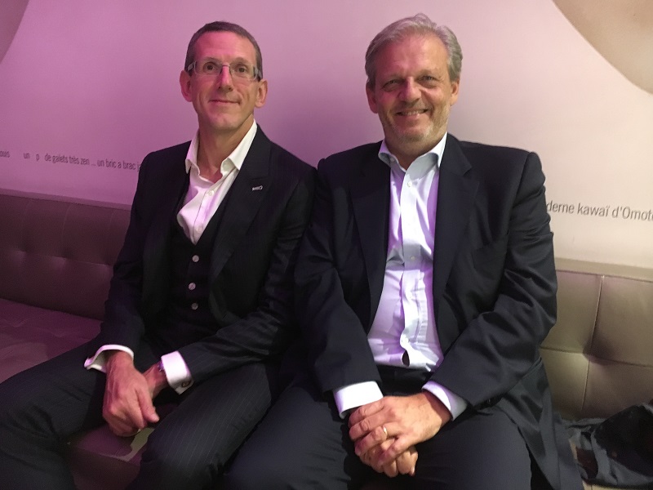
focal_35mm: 29
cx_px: 326
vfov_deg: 48.2
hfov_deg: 61.7
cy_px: 245
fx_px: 547
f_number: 2.2
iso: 500
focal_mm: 4.15
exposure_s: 1/17
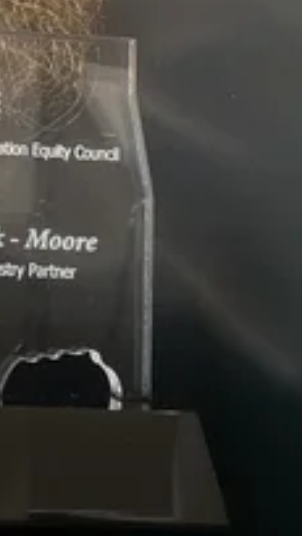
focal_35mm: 77
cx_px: -16
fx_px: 1094
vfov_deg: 26.0
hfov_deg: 15.4
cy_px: -8
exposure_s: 1/60
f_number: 2.2
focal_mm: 2.71
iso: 125
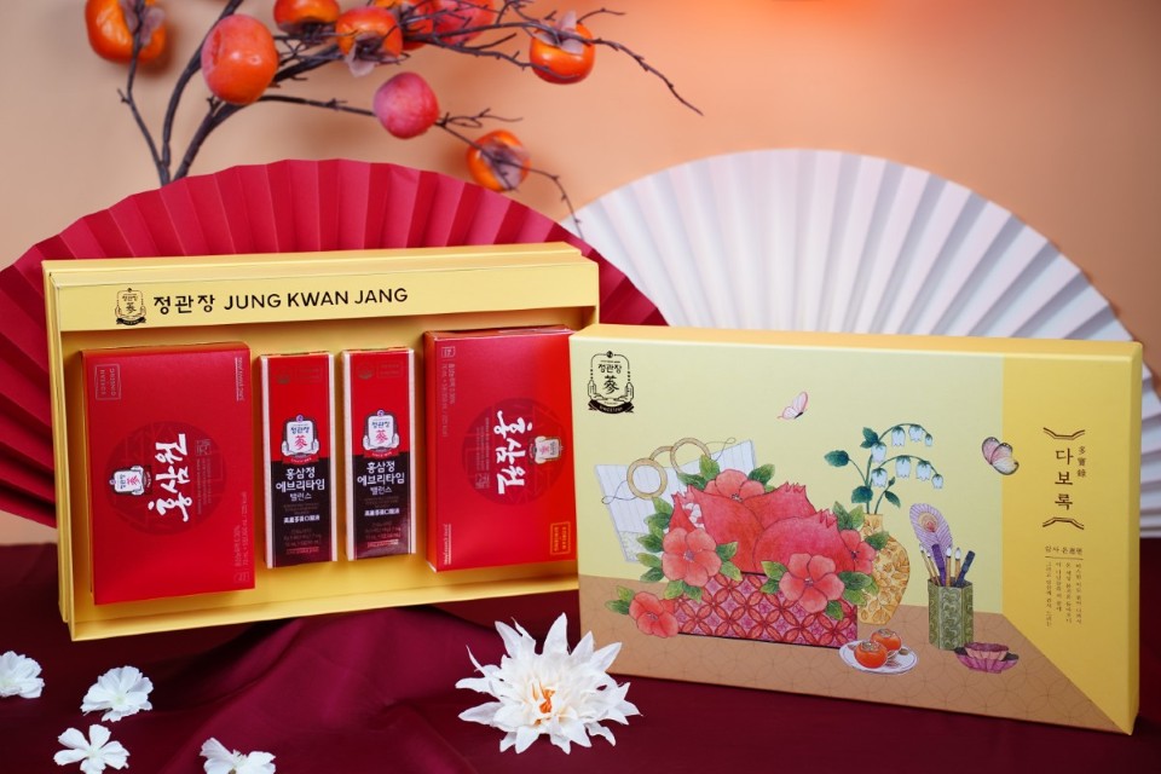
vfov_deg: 20.0
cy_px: 387
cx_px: 580
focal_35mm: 68
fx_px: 2193
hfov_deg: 29.7
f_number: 5
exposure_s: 1/125
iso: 400
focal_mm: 68
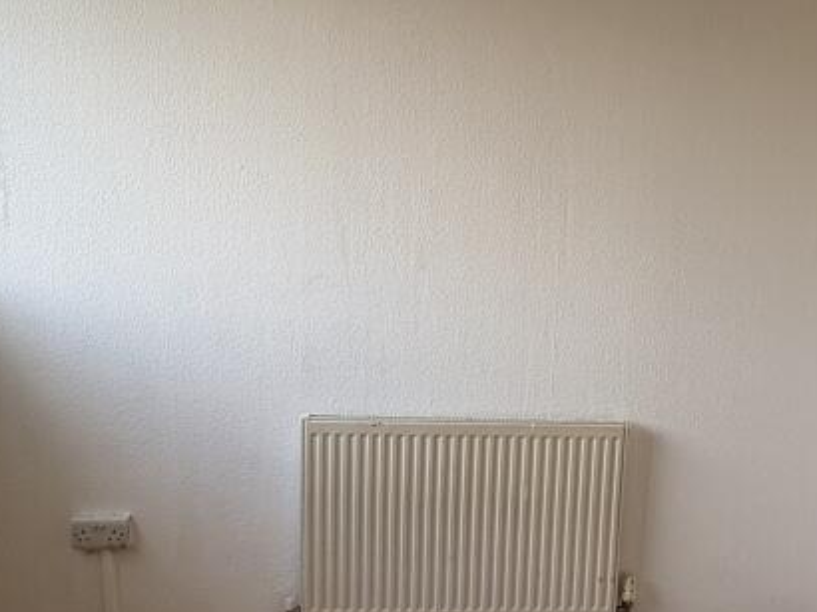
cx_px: 496
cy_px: 349
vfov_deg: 40.6
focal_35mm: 35
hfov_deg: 52.2
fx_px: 826
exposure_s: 1/99
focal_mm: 2.22
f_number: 2.2
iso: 125
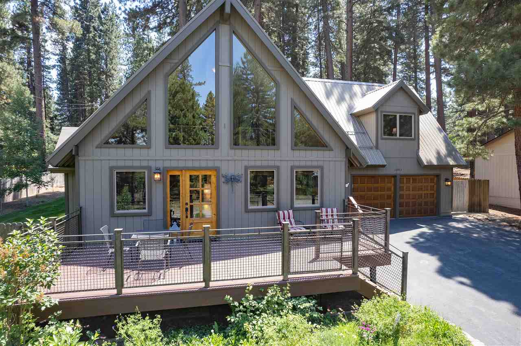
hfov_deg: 78.6
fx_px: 318
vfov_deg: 57.2
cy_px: 173
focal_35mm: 22
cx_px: 260
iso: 100
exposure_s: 1/240
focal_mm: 8.38
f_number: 2.8
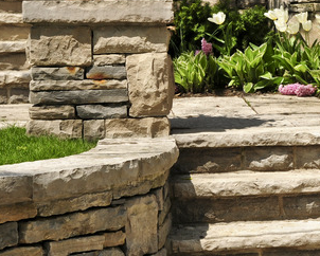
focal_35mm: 138
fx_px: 1308
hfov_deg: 13.6
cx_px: 357
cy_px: 39
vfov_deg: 11.1
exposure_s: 1/125
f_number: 8
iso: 200
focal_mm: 38
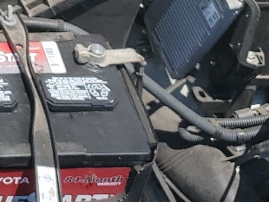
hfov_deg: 13.0
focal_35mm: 134
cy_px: -196
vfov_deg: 10.3
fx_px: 1042
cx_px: -244
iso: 50
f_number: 1.5
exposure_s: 1/3333
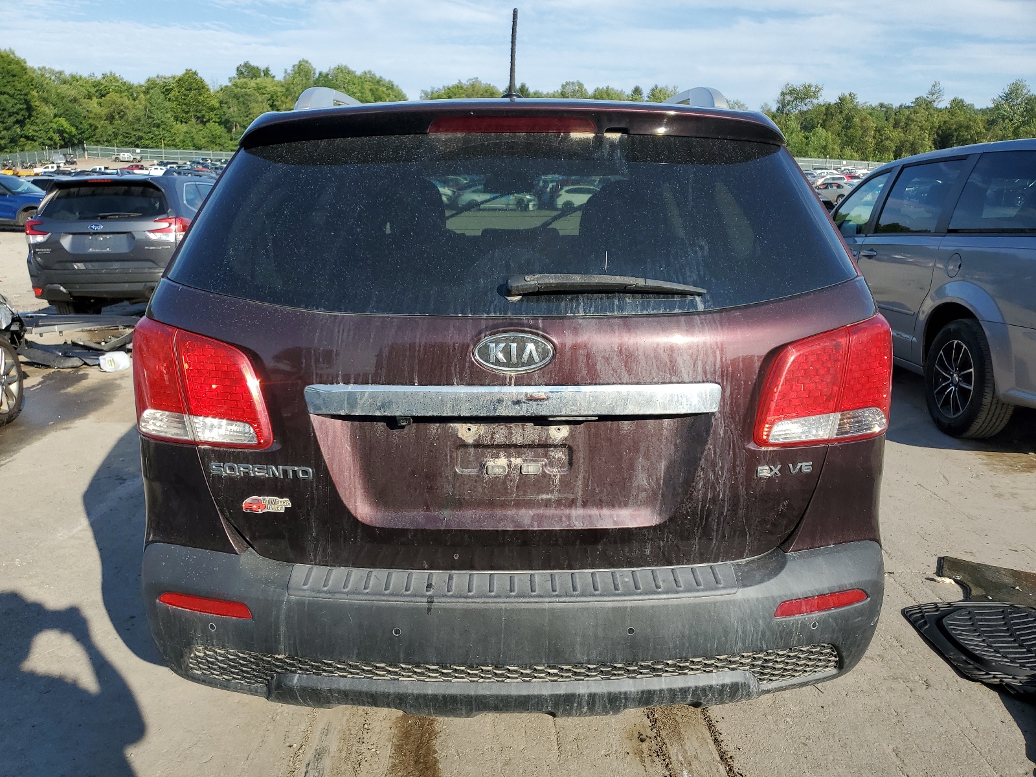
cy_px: 388
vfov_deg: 53.1
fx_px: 778
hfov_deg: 67.3
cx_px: 518
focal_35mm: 26
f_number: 1.5
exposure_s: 1/2500
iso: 50
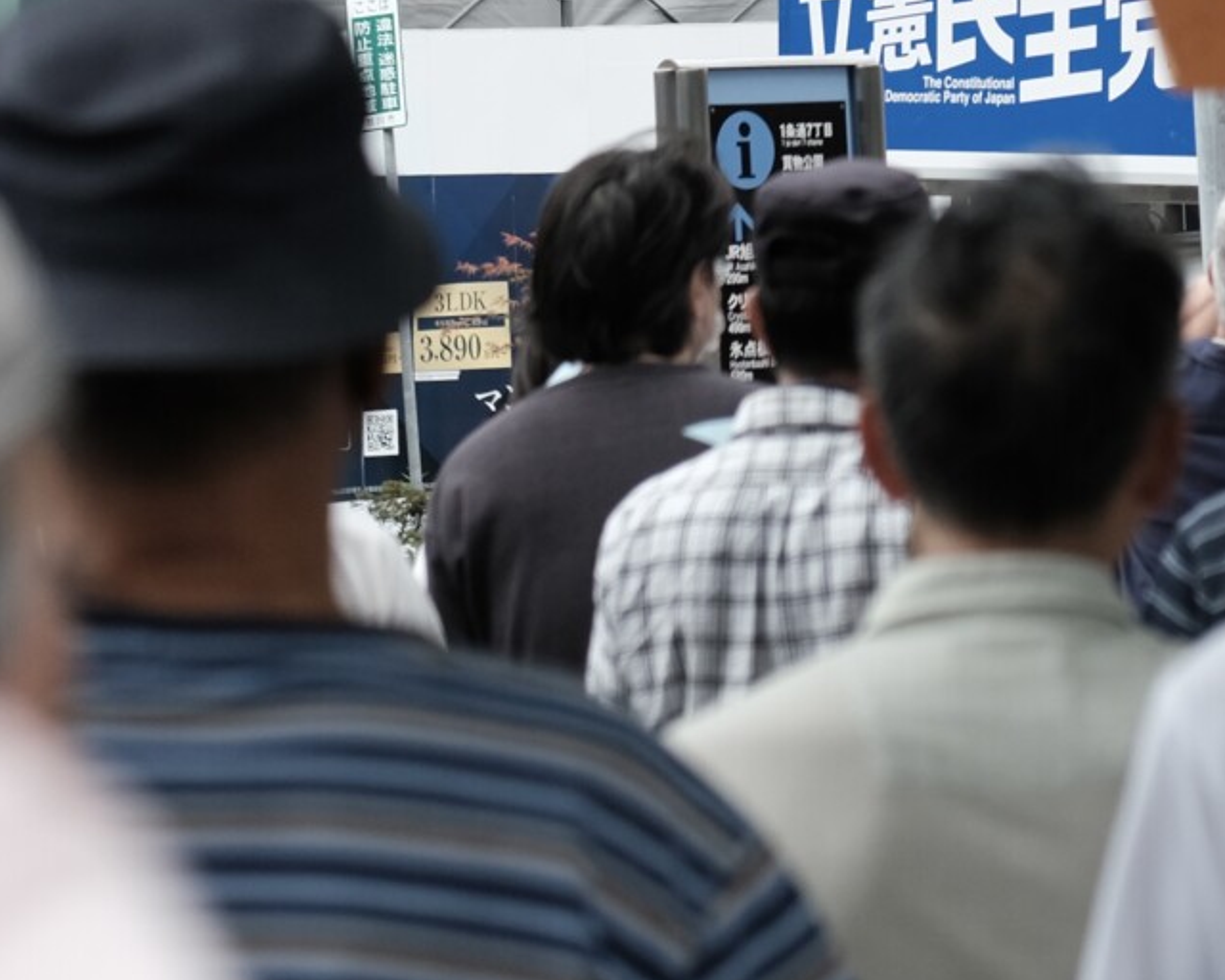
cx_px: 1396
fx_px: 7940
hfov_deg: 8.7
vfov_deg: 7.0
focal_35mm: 219
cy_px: -67
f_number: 3.5
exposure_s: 1/250
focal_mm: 55
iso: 400
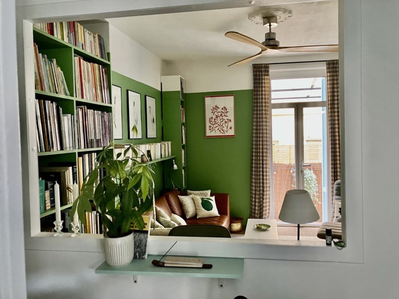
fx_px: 323
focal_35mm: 28
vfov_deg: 49.7
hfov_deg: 63.4
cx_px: 200
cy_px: 150
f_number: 1.8
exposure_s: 1/30
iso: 400
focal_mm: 3.99
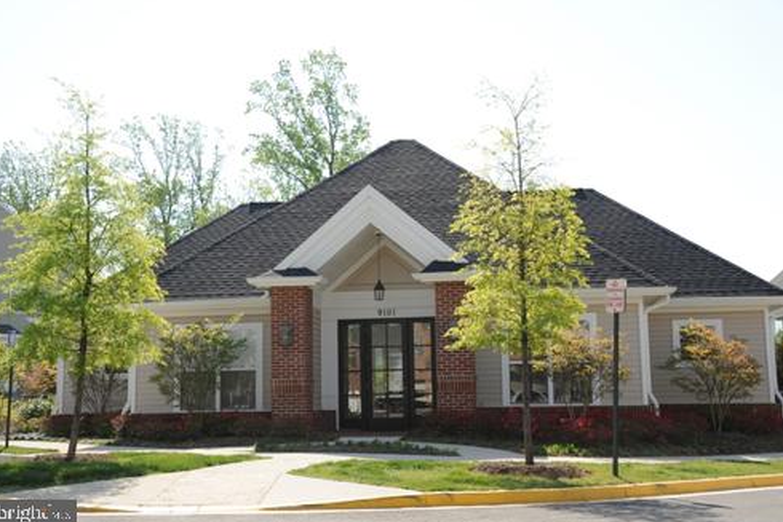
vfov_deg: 26.5
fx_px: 1110
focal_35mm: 51
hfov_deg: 38.9
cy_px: 263
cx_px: 390
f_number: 9
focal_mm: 50
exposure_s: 1/320
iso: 200
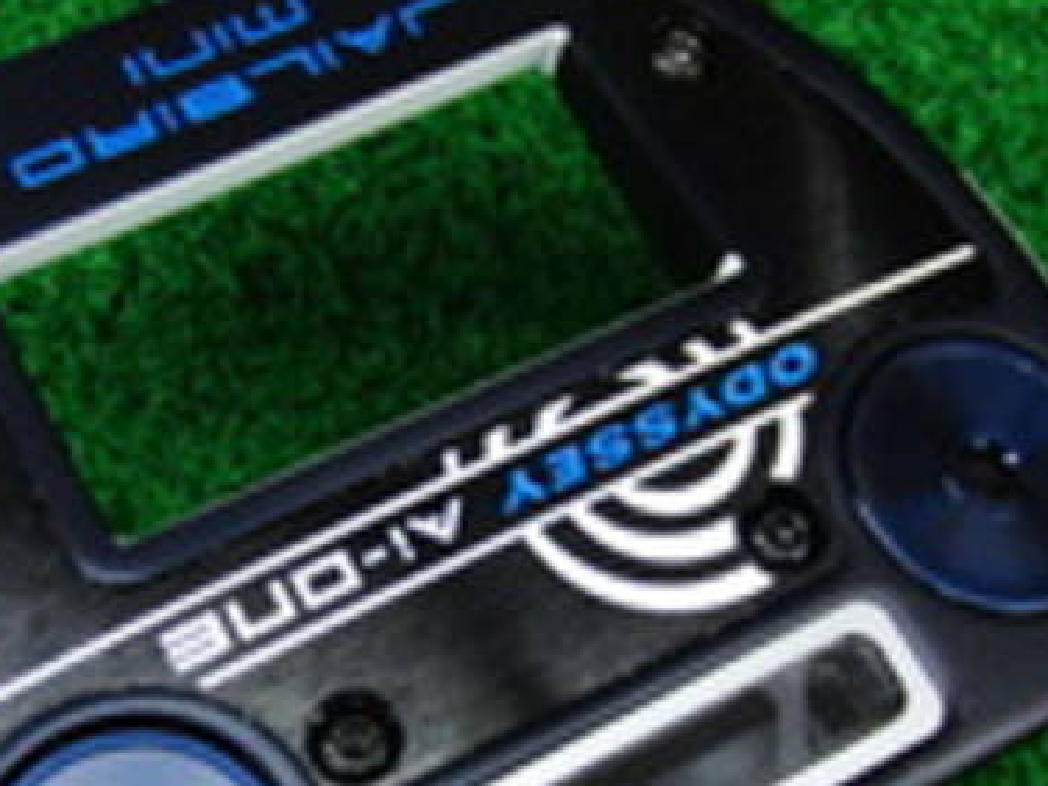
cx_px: 452
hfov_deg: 30.7
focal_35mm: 63
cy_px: 566
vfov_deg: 23.1
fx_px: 1907
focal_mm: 6.42
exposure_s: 1/50
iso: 400
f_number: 3.6
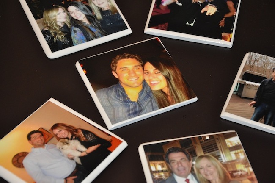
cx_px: 138
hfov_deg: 21.9
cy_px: 92
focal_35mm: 93
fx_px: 710
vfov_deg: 14.7
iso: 800
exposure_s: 1/60
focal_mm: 62
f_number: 5.3
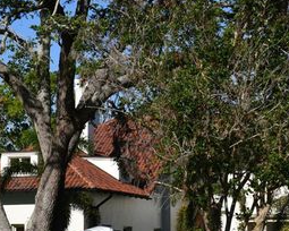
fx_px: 1172
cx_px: 124
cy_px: 216
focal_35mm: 137
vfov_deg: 11.2
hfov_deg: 14.1
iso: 100
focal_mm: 29
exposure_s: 1/400
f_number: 10
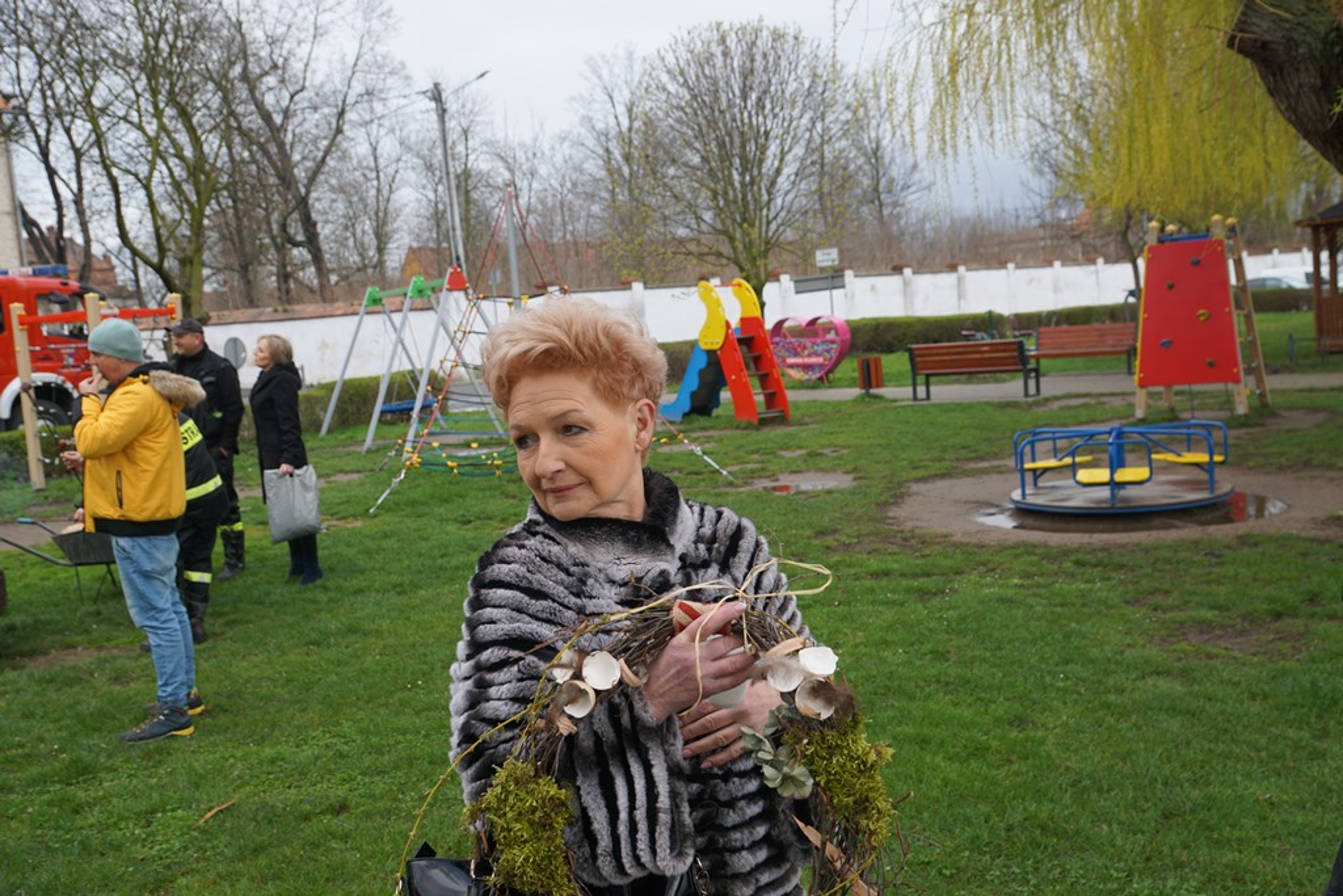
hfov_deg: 53.1
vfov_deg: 36.9
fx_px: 1343
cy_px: 448
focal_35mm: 36
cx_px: 672
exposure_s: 1/320
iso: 100
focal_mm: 24
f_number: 4.5
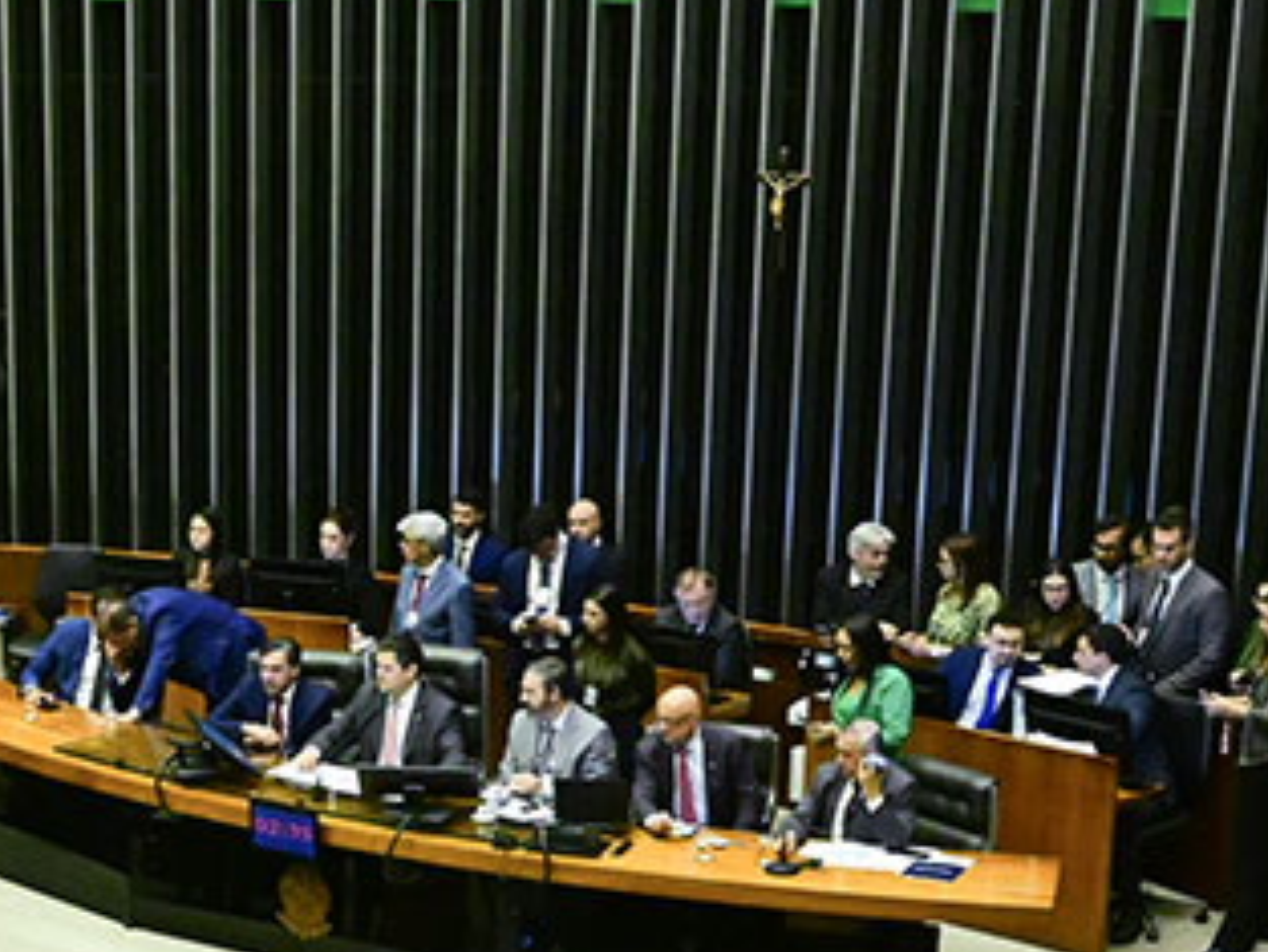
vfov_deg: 15.3
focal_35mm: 95
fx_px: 3481
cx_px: -162
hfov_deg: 19.7
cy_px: 968
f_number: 5
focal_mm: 24
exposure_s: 1/100
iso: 5000
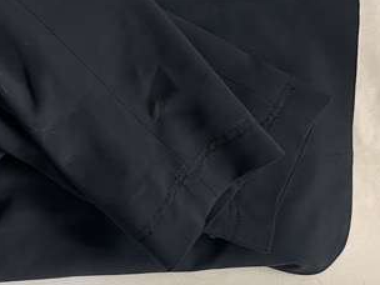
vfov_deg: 20.7
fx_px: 779
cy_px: 157
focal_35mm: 71
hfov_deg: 24.1
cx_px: -112
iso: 320
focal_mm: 6.86
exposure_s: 1/60
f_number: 1.78
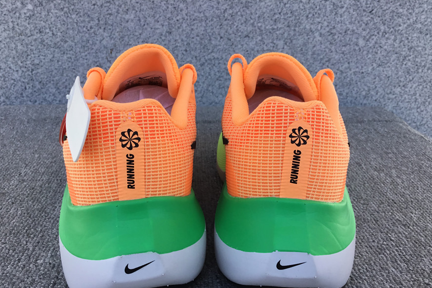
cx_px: 215
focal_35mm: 33
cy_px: 164
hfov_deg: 57.2
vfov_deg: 39.9
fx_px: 396
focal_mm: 3.3
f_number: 2.4
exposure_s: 1/476
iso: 25
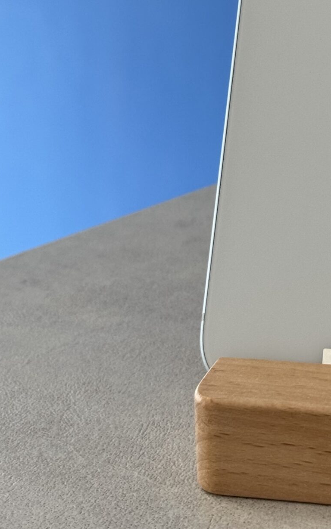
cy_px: 87
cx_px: 388
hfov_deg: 12.1
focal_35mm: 106
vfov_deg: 19.4
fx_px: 1530
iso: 50
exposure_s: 1/121
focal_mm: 6.76
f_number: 1.78
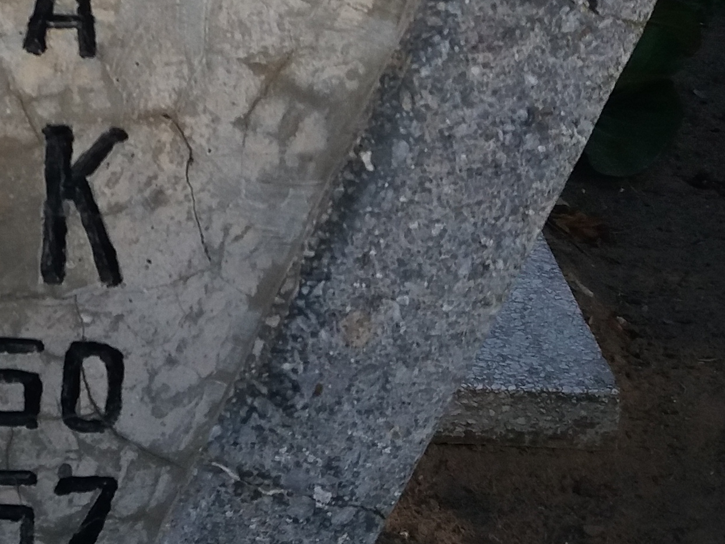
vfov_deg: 15.2
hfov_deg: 19.4
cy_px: -144
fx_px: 1948
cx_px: -219
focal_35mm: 93
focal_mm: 3.7
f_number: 1.9
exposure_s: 1/1643
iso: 64
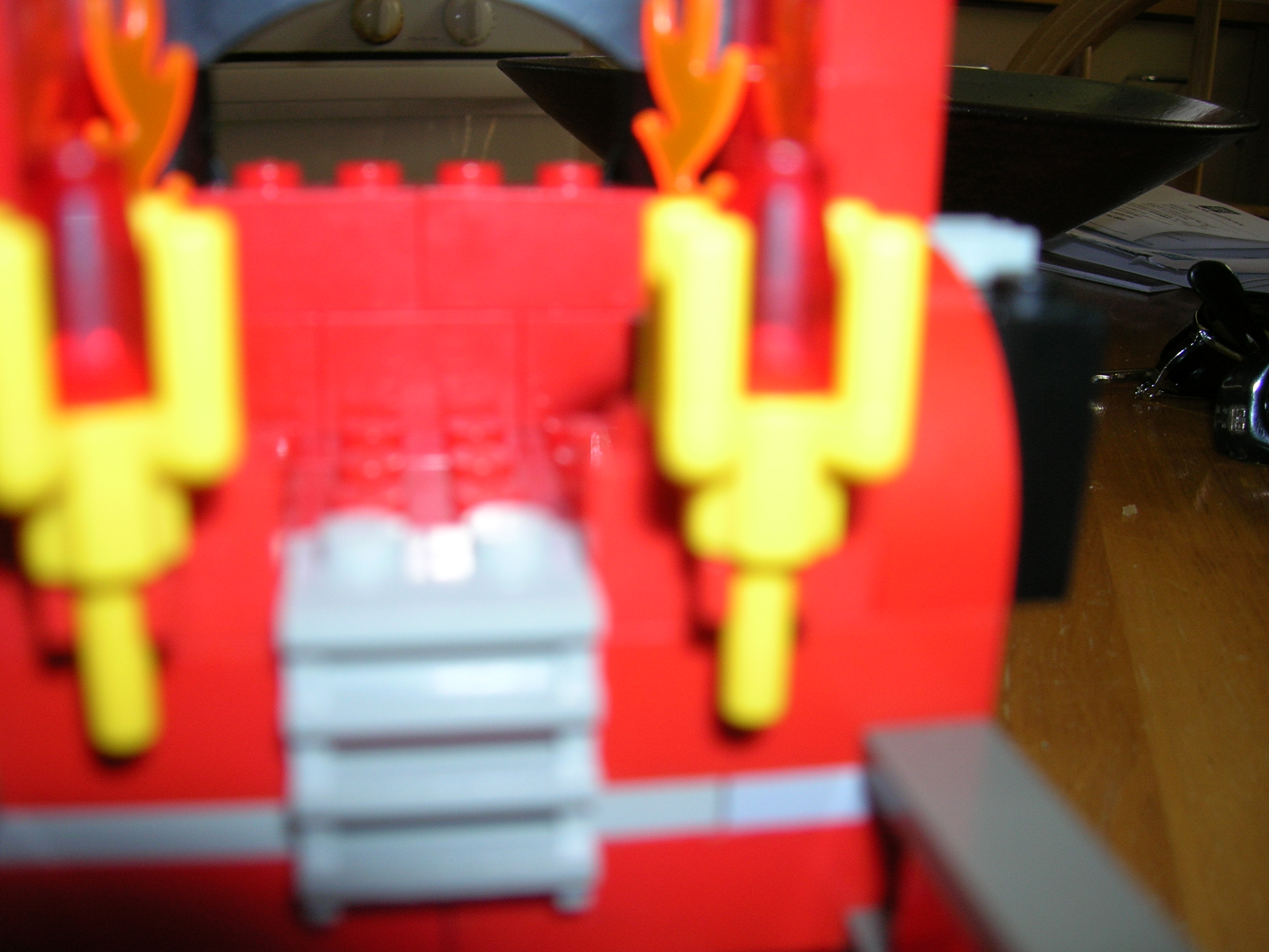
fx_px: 1246
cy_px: 476
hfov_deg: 54.0
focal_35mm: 34
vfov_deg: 41.8
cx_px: 634
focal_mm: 5.7
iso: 50
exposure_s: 1/60.1
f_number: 2.9
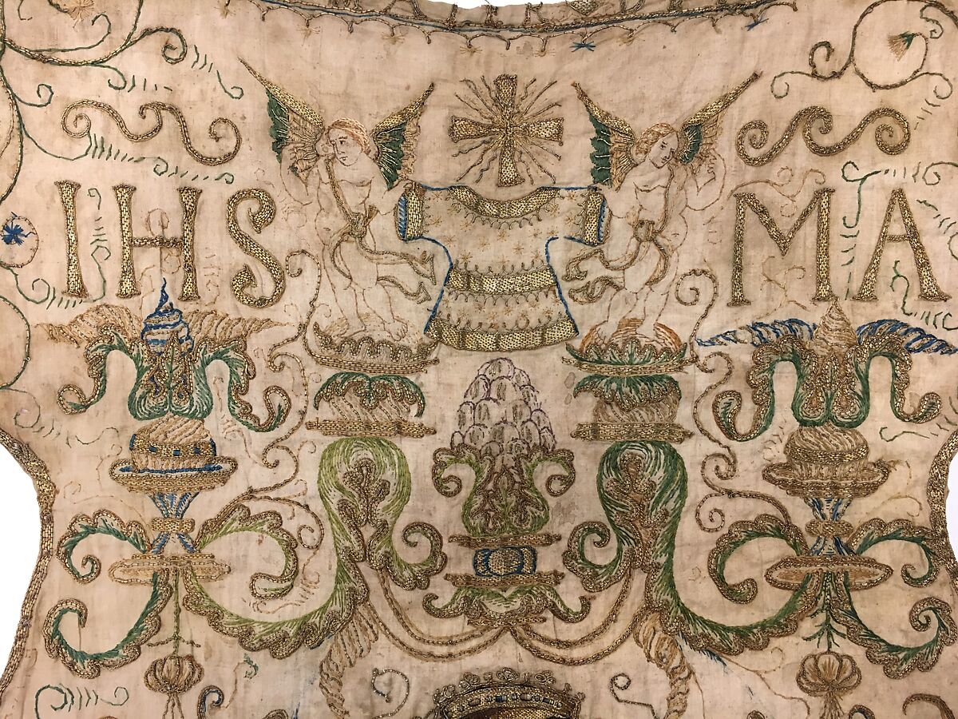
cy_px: 360
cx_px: 479
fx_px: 803
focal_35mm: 29
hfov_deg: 61.7
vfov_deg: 48.2
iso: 40
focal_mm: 4.15
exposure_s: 1/30
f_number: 2.2
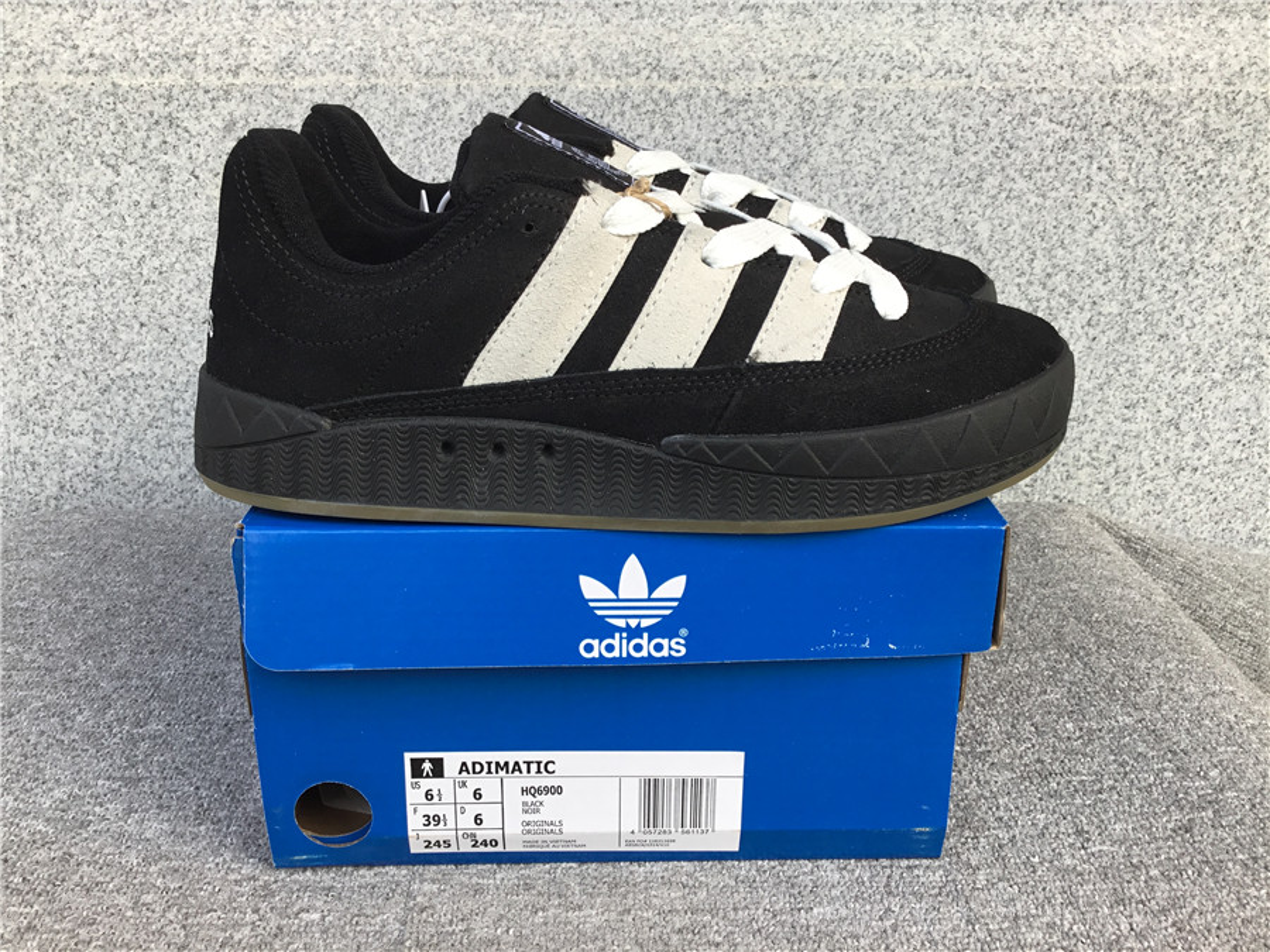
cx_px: 635
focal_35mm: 31
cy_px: 476
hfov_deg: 58.4
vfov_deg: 45.4
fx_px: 1137
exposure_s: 1/155
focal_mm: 3.3
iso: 25
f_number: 2.4
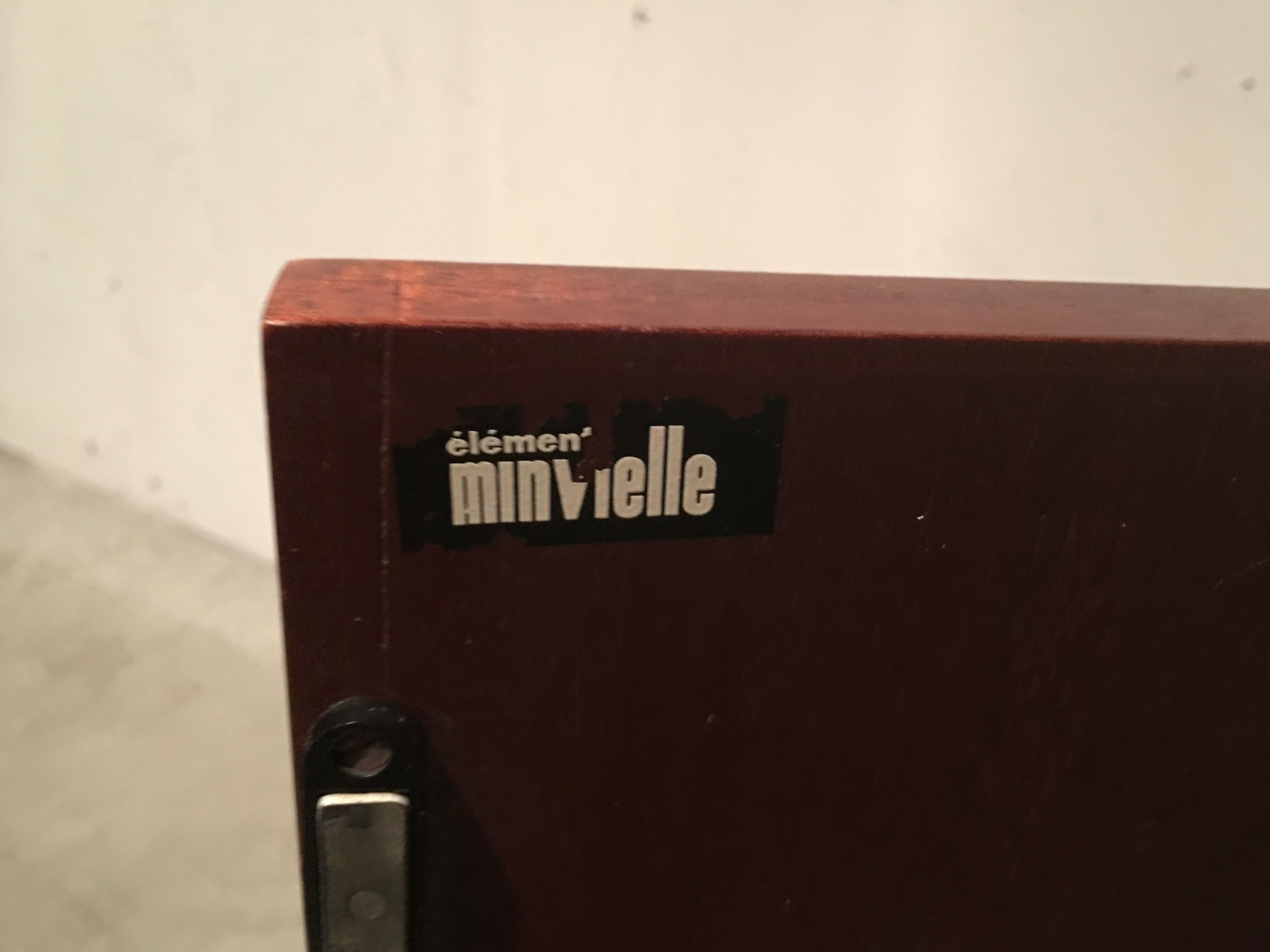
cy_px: 476
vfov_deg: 48.2
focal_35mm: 29
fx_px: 1064
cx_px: 635
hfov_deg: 61.7
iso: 125
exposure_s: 1/4
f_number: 2.2
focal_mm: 4.15
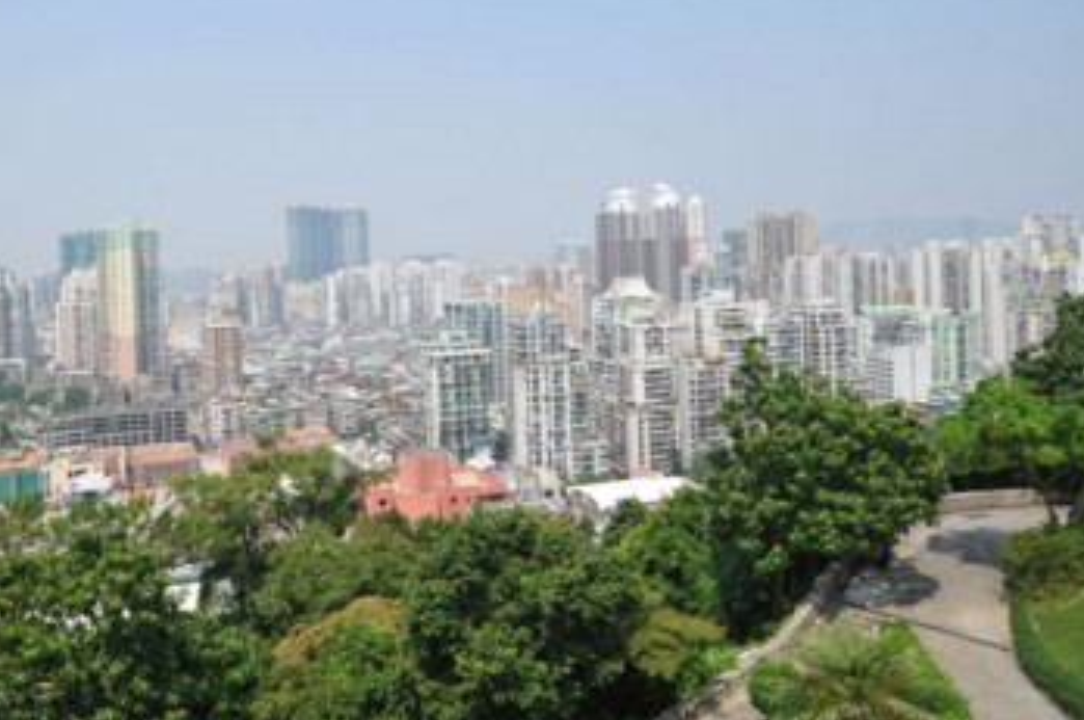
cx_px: 421
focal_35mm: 29
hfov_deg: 63.0
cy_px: 226
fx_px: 872
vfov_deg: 44.0
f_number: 4.5
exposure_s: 1/2500
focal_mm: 14
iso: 400
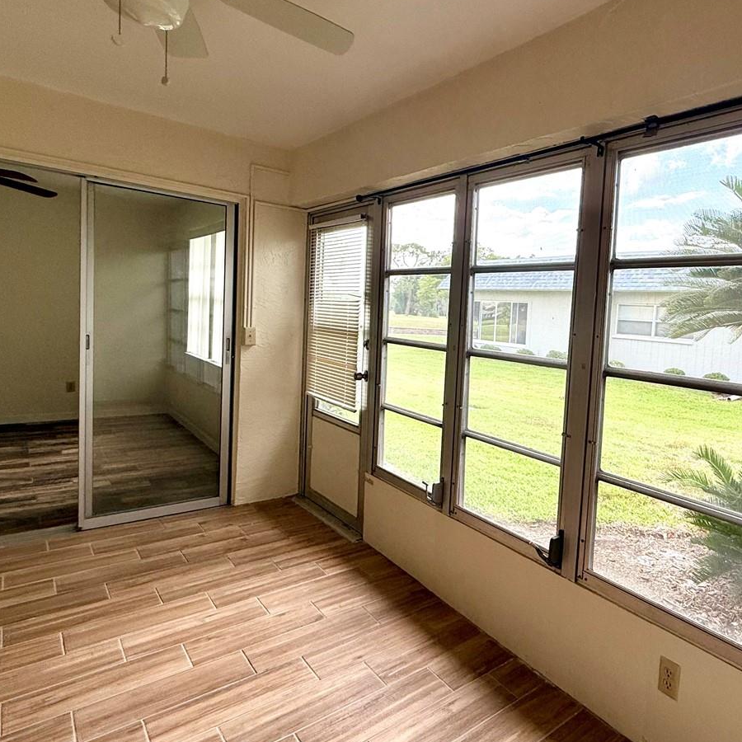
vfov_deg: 69.6
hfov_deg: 66.4
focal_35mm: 22
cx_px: 533
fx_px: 534
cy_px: 351
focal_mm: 2.22
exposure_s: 1/247
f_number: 2.2
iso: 64
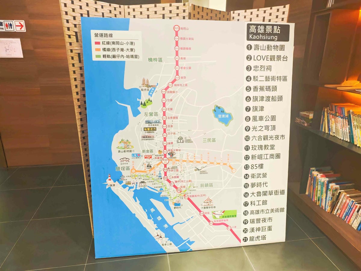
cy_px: 136
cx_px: 180
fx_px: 240
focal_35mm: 23
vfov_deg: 58.9
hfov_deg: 73.9
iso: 8000
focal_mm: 8.72
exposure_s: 1/400
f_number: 1.63
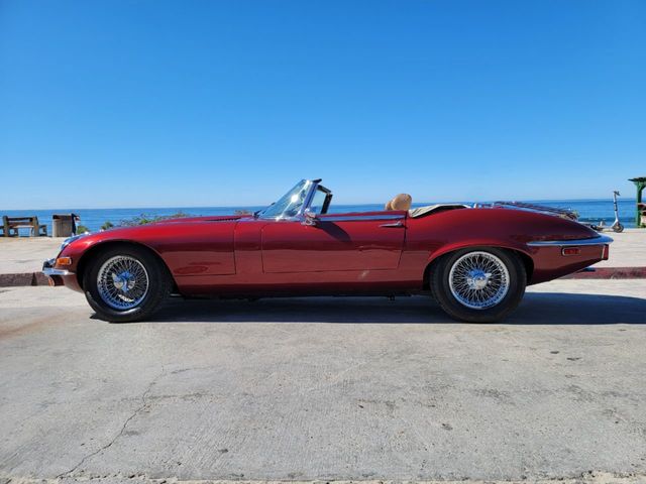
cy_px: 242
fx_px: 448
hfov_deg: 71.6
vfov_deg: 56.8
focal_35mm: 24
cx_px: 323
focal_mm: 6.7
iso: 16
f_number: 1.8
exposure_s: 1/1111
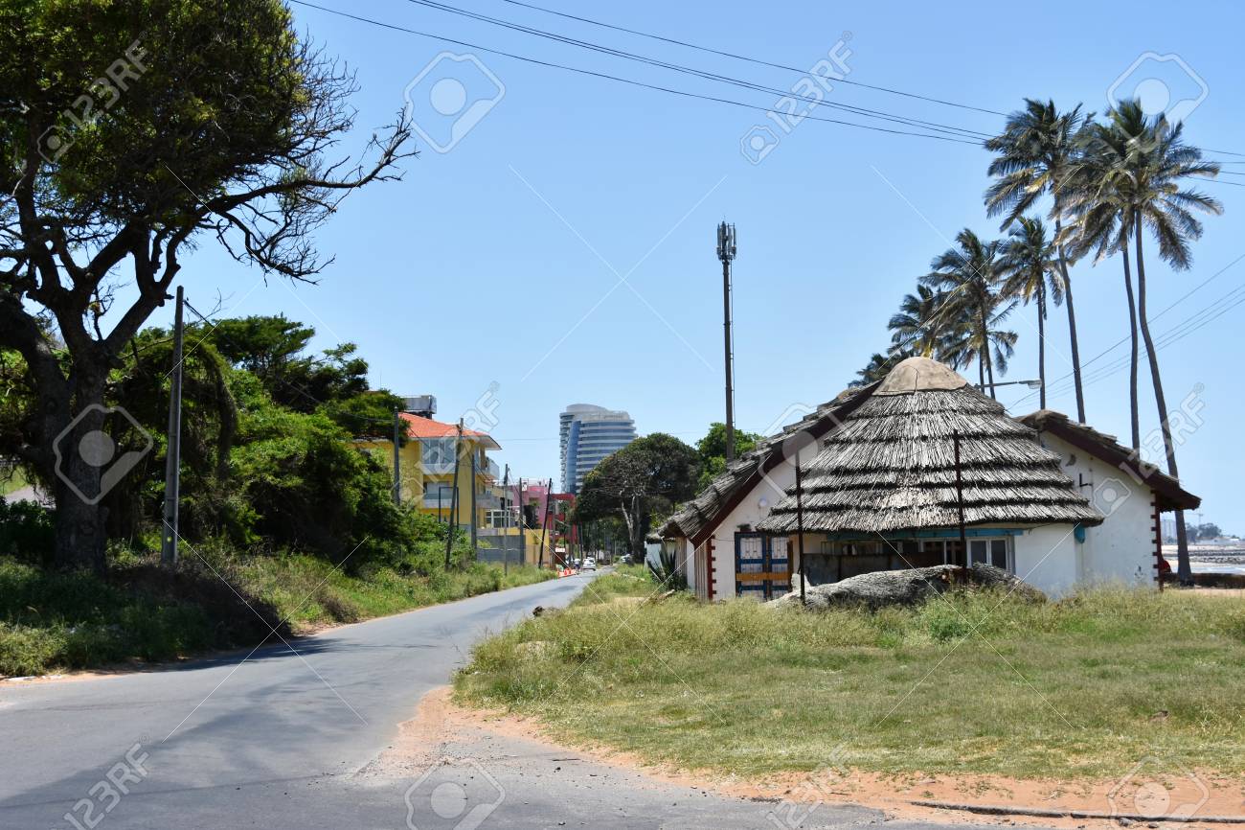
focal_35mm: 57
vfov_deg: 23.8
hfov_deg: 35.1
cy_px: 415
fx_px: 1971
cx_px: 622
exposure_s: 1/500
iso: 180
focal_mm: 38
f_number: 8
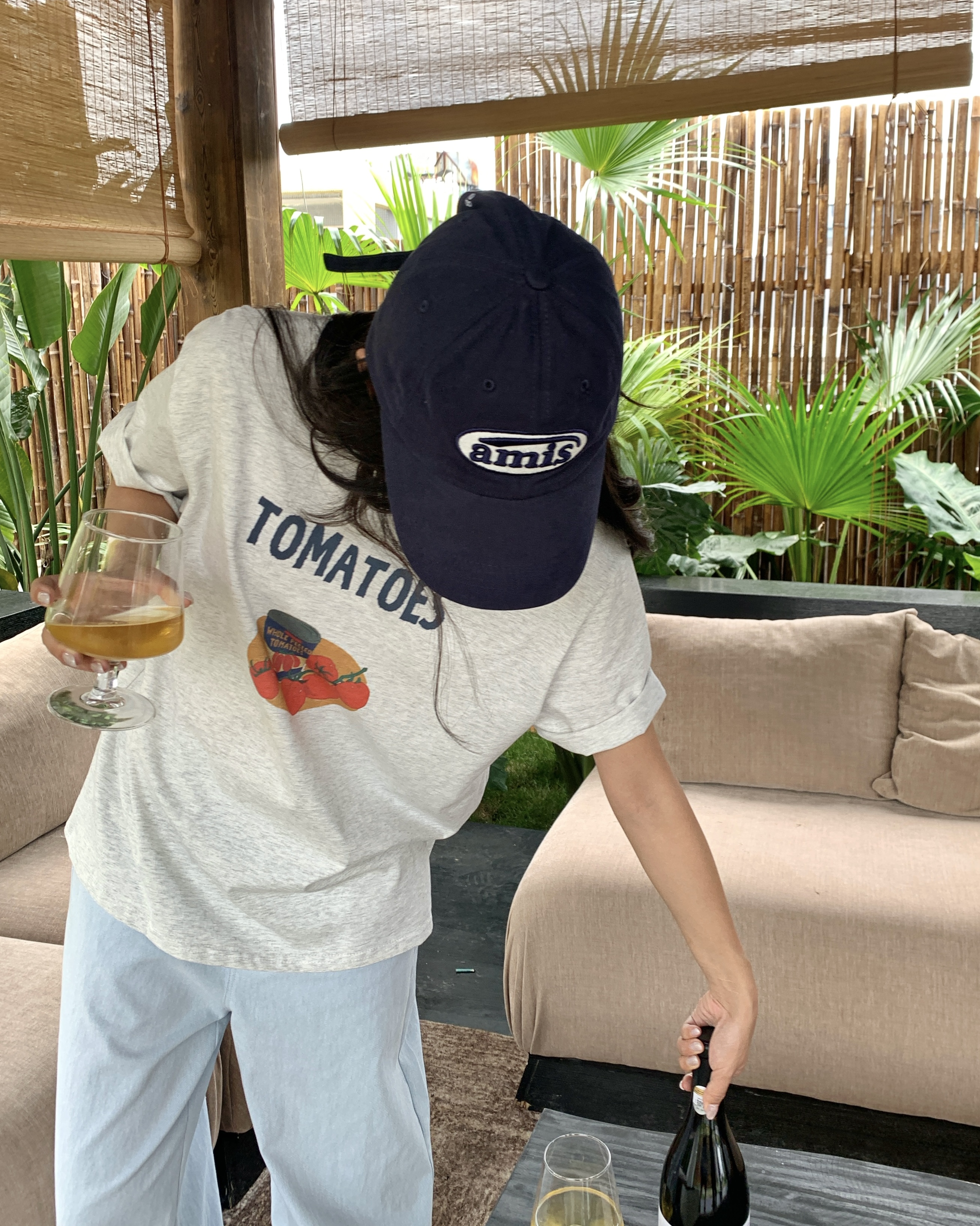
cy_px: 619
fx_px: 1015
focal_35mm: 28
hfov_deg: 51.5
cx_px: 494
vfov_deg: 62.2
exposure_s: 1/193
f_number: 1.8
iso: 25
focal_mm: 4.25
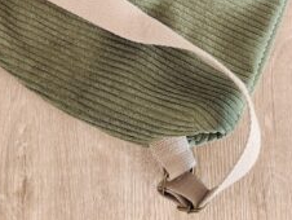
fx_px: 515
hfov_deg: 31.5
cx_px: 105
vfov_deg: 22.2
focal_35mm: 61
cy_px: -44
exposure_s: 1/180
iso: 125
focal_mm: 6.4
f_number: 1.8
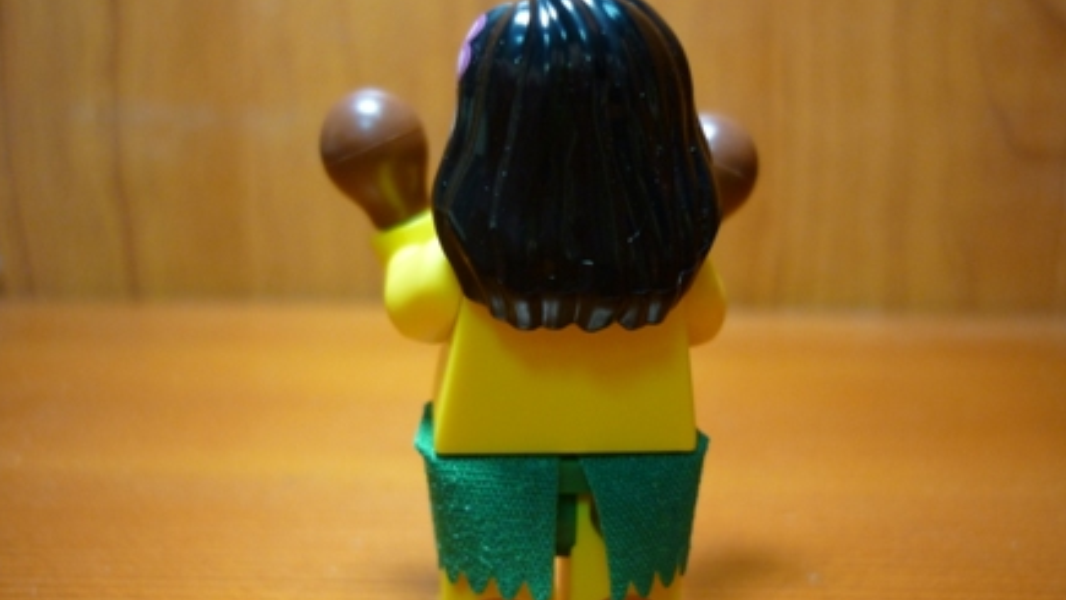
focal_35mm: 37
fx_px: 1046
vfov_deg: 32.0
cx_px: 532
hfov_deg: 54.0
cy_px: 348
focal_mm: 5.5
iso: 160
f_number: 2.8
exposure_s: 1/30
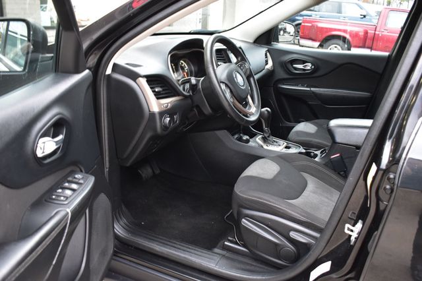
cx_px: 211
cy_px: 140
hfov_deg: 57.2
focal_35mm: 33
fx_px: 387
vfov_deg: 39.9
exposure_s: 1/15
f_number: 5.6
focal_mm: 22
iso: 1600
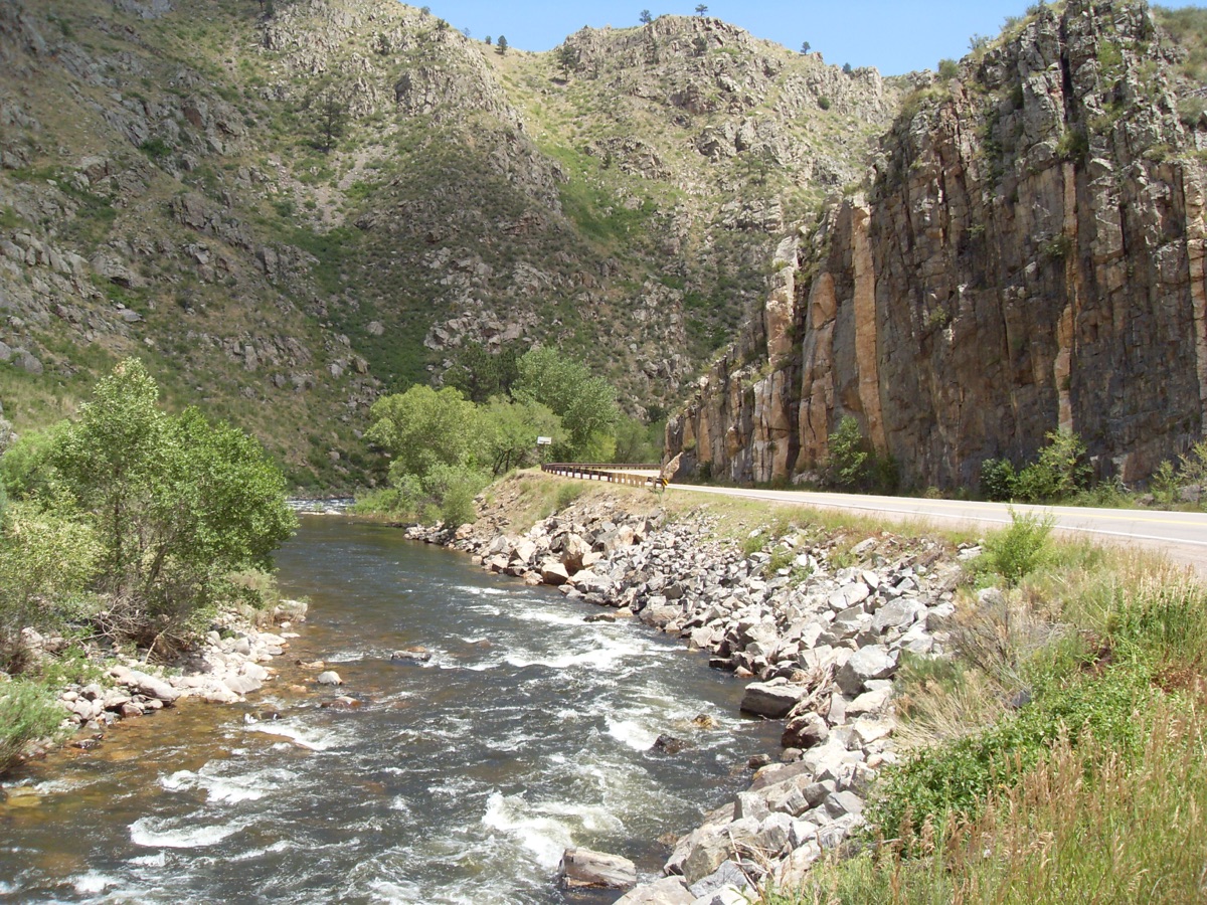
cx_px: 604
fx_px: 1220
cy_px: 452
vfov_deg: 40.7
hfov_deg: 52.6
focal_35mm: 35
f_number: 7
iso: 80
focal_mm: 6.3
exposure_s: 1/125
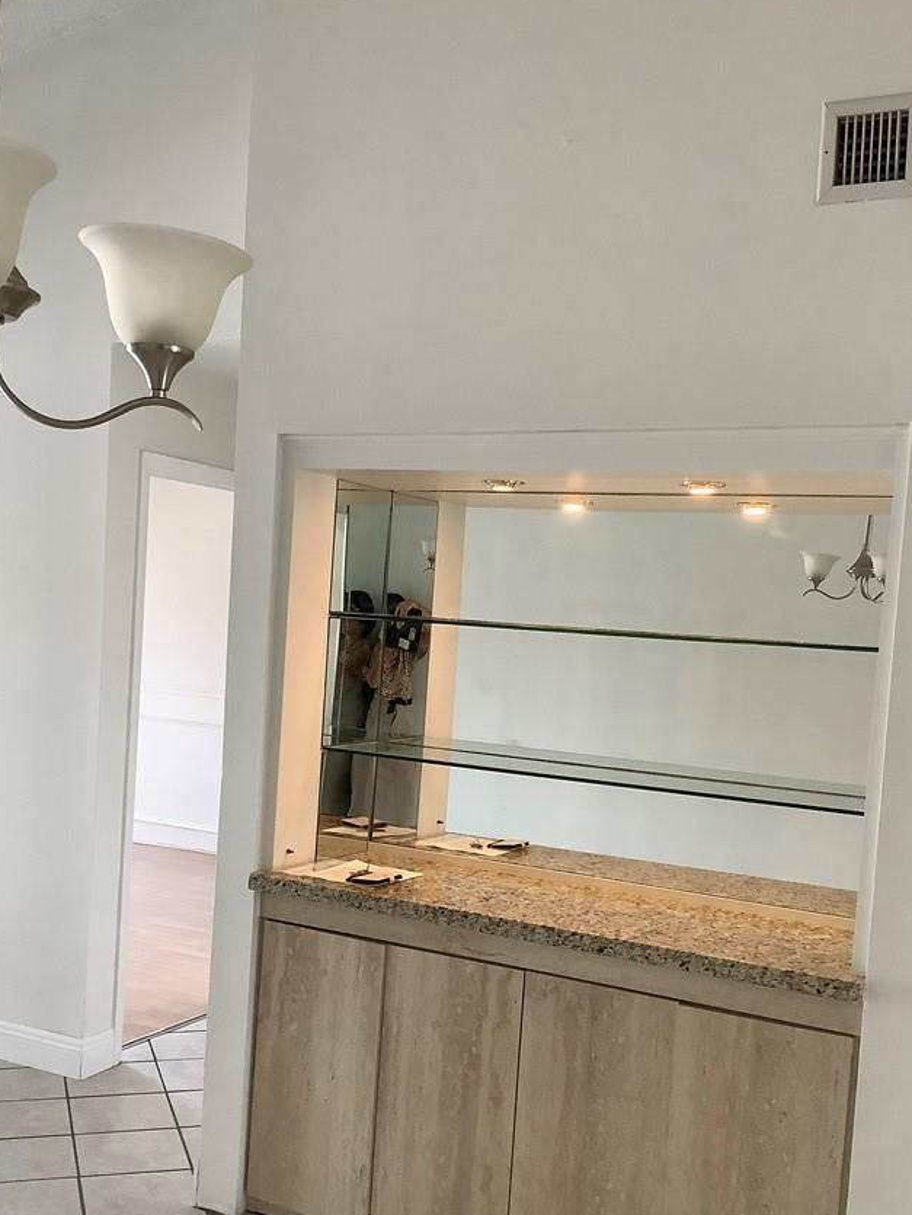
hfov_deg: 37.7
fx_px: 1334
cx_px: 413
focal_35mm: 38
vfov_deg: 48.7
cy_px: 713
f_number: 2.4
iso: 125
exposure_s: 1/60
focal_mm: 3.3
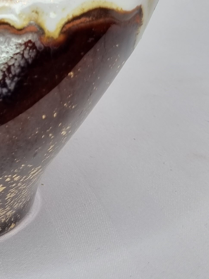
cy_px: -44
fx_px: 652
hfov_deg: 16.4
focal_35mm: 81
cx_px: -115
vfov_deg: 22.5
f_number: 1.8
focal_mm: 5.4
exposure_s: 1/100
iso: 50
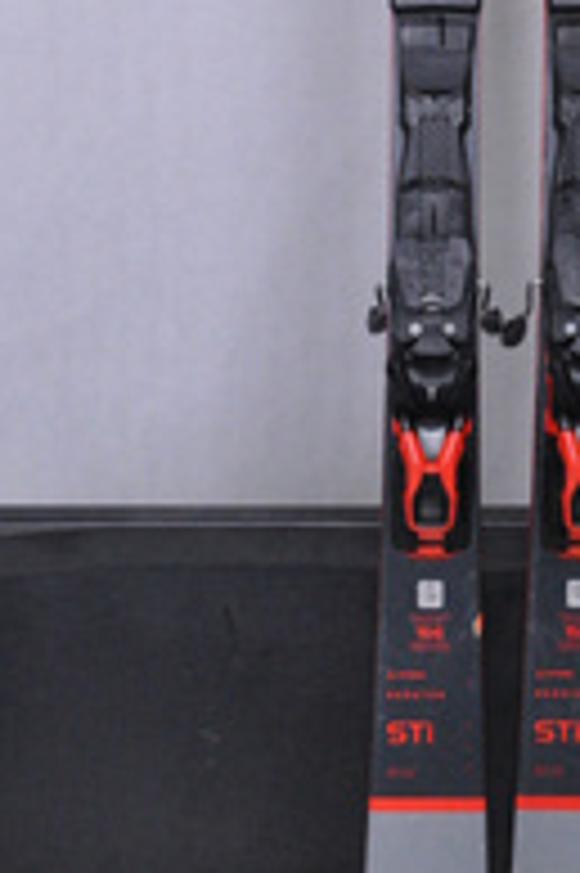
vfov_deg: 22.4
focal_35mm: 87
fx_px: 2110
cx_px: 510
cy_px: -9
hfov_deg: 15.5
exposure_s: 1/125
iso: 3200
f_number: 8
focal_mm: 25
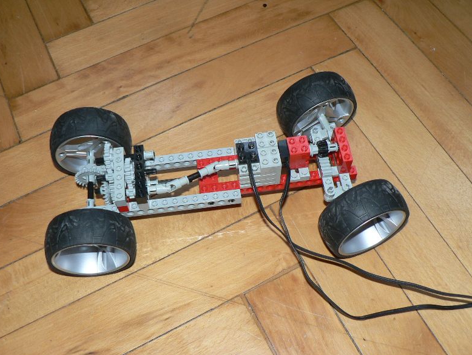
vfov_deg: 38.7
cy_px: 182
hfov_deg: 50.1
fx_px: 505
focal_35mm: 37
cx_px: 236
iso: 100
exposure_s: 1/60
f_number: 2.8
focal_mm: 6
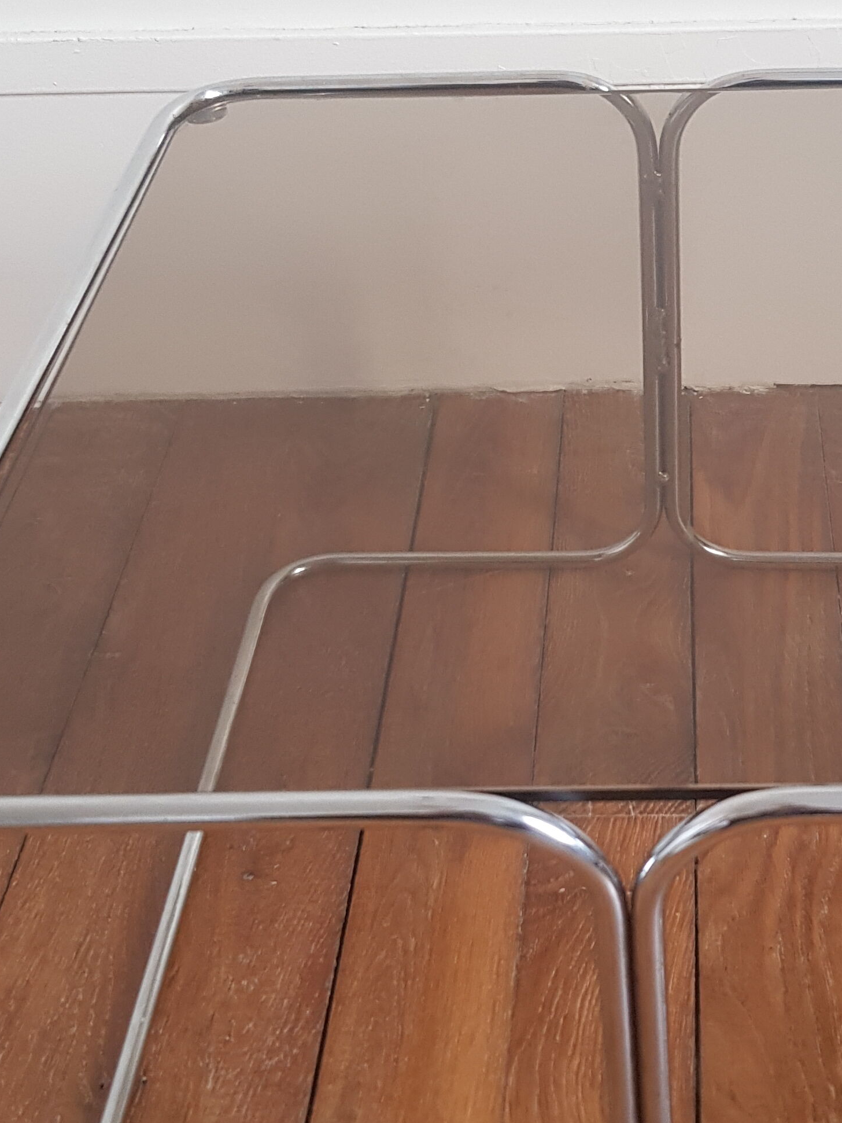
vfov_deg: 35.4
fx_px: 1751
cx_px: 636
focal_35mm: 54
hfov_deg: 26.7
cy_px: 447
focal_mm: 4.2
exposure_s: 1/40
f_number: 1.7
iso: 160
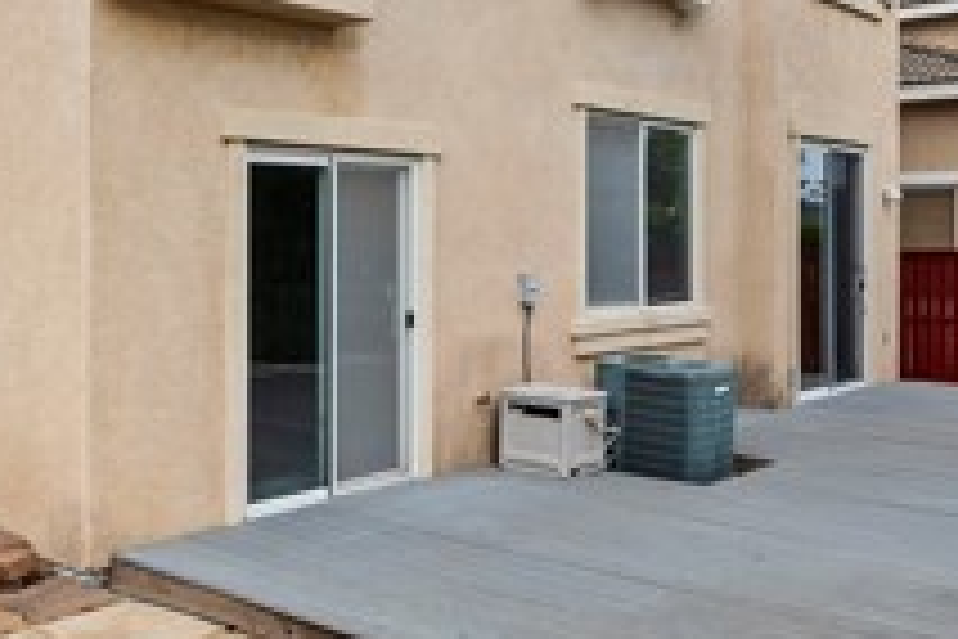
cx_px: 225
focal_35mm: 42
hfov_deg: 44.6
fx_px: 1118
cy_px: 158
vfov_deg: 31.3
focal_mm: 14
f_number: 14
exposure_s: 1/125
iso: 500
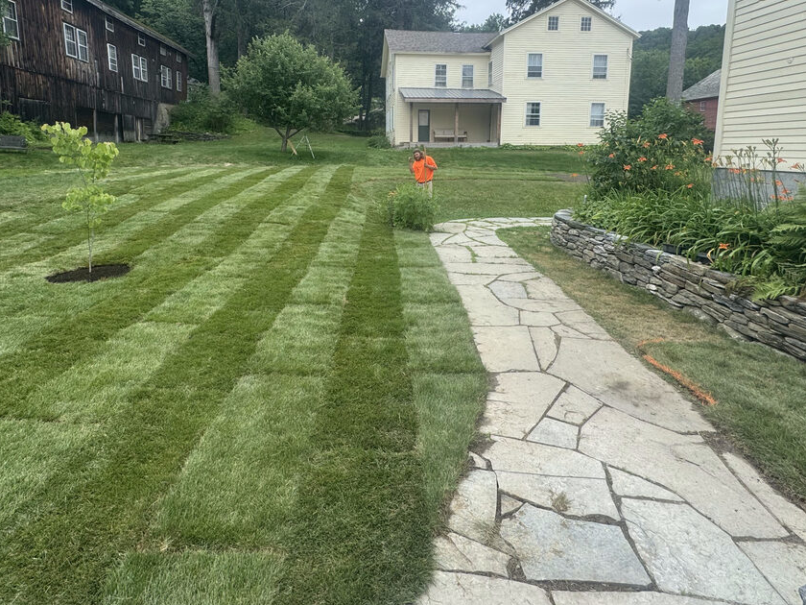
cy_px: 209
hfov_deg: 81.7
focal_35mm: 20
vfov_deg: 64.5
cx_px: 381
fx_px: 466
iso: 40
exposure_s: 1/435
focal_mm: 2.22
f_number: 2.2
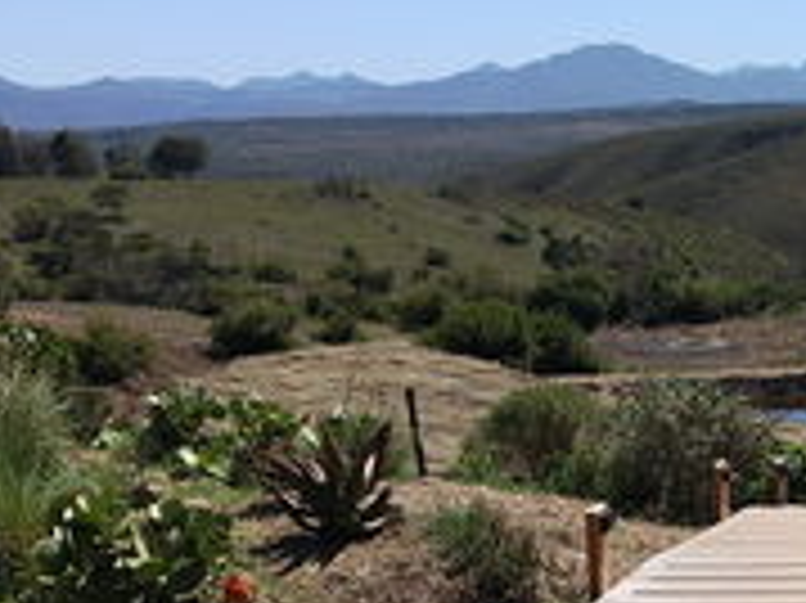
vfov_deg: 19.2
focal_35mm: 75
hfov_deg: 24.7
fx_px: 1745
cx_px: 824
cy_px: 567
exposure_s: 1/913
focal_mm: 5.25
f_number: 1.75
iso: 100
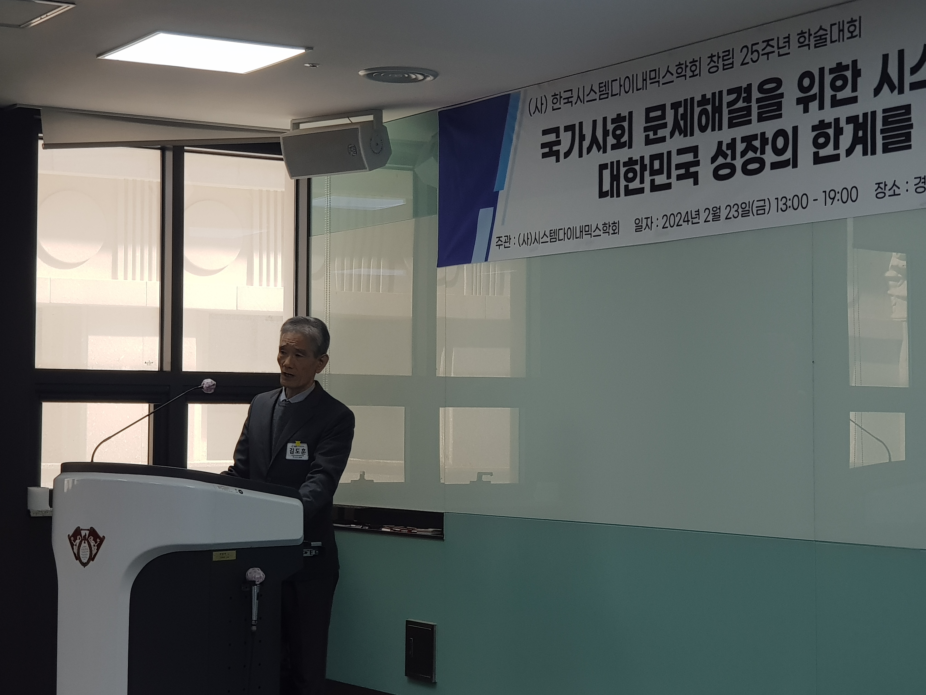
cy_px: 348
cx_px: 463
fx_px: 1391
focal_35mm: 52
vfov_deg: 28.0
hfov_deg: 36.8
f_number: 2.4
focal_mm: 6
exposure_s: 1/60
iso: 40
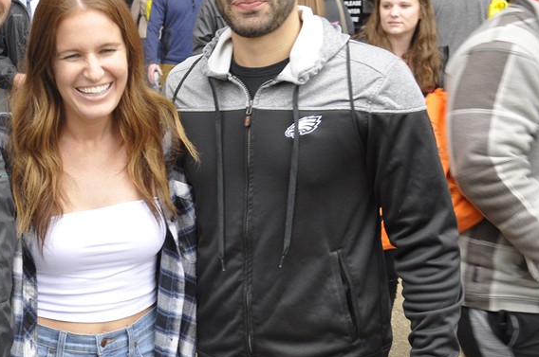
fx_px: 1106
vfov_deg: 18.4
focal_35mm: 74
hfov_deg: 26.6
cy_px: 146
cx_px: 75
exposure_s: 1/60
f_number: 8
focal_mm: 28
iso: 400
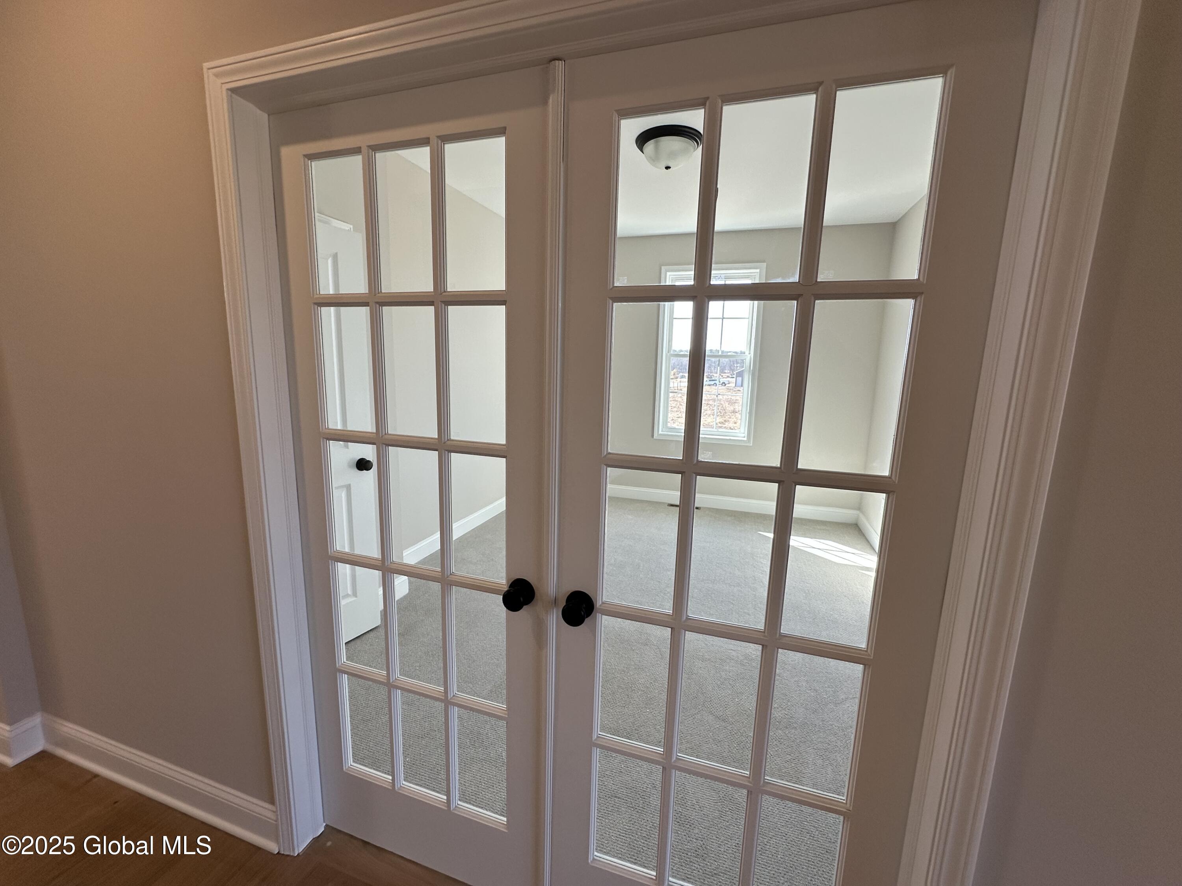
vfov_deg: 85.7
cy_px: 443
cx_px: 591
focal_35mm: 14
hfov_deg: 102.1
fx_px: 478
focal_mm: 2.22
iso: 80
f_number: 2.2
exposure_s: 1/120
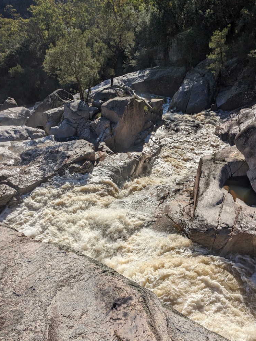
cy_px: 175
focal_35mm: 28
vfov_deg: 63.4
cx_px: 129
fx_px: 276
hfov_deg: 49.7
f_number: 1.73
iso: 60
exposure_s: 1/5848
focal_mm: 4.38
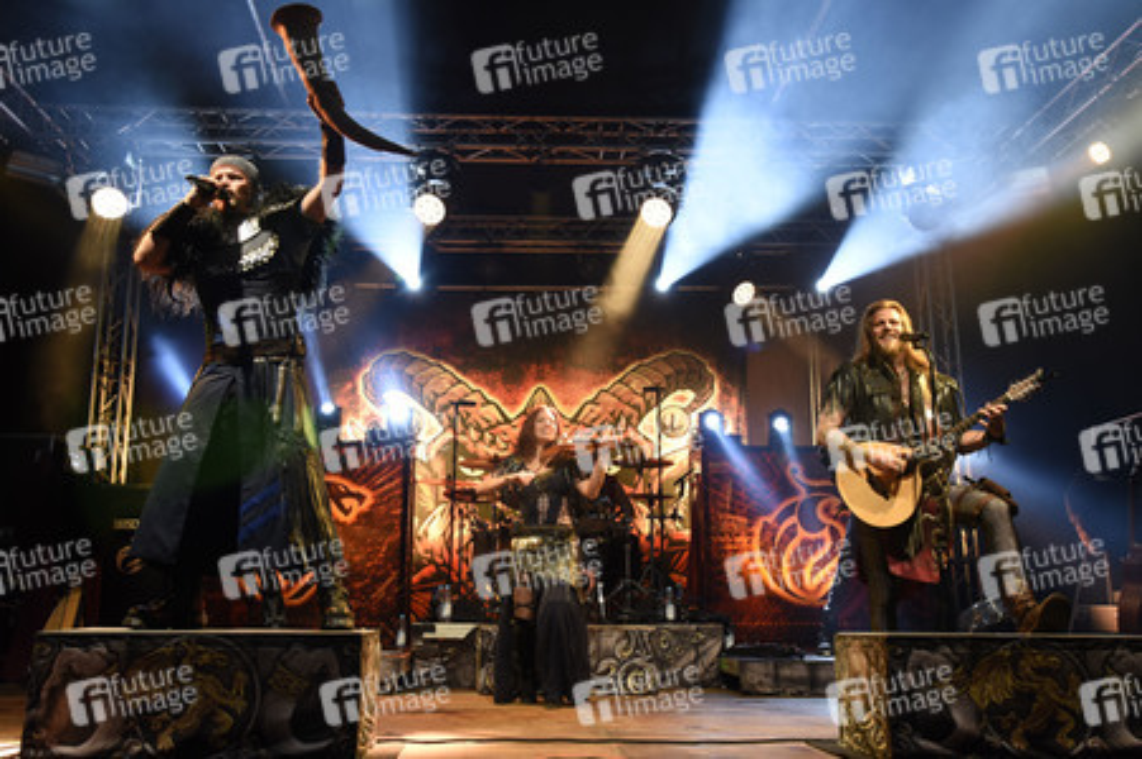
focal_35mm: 31
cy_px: 380
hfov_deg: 60.3
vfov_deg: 42.3
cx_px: 571
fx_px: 983
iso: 1600
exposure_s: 1/60
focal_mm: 31
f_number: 5.6
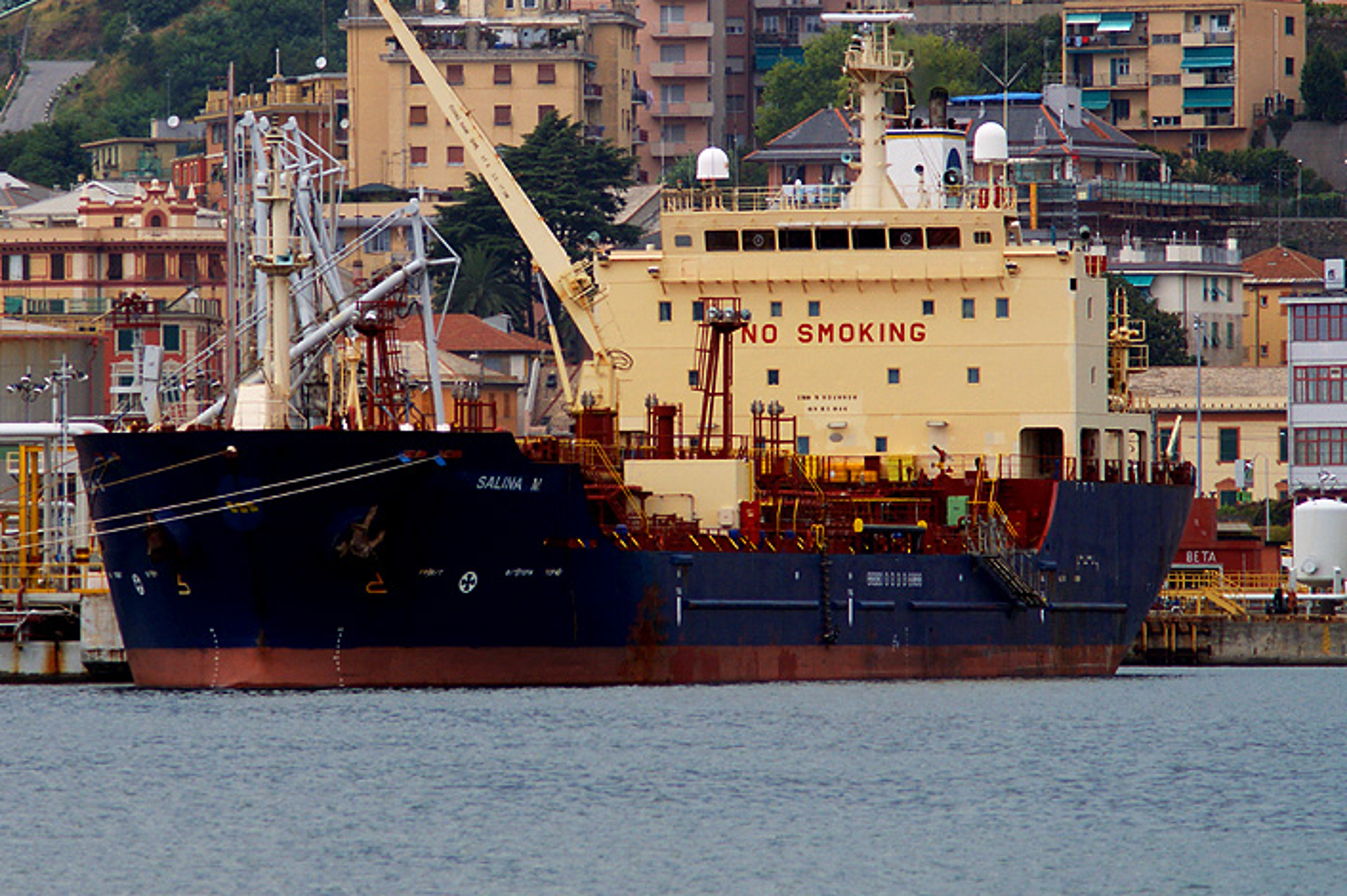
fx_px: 17091
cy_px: 347
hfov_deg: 4.5
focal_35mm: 457
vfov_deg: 3.0
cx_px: 492
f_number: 7.1
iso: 200
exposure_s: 1/400
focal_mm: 210
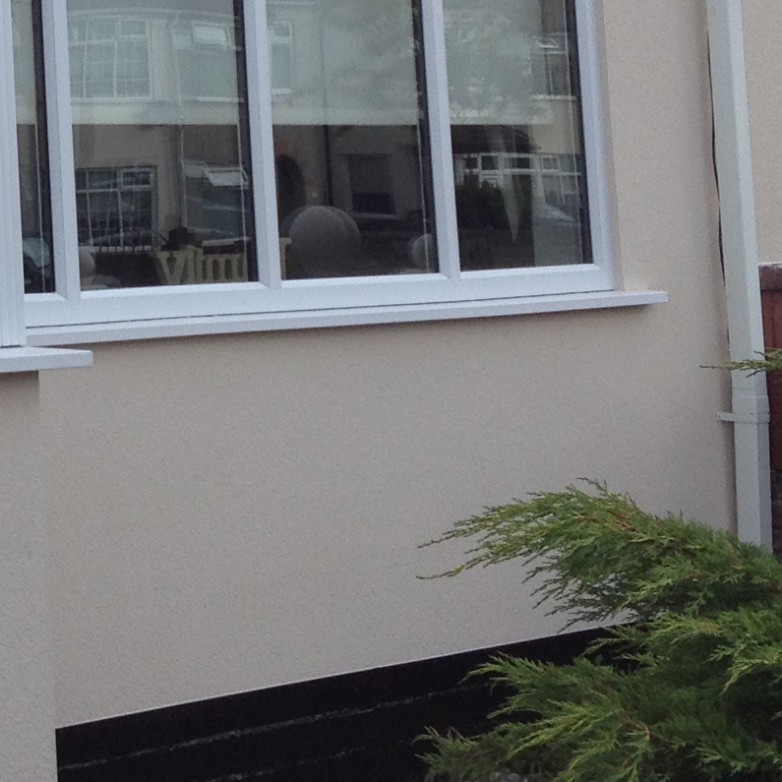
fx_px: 3246
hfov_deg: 13.3
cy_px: -63
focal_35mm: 127
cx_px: -228
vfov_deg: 13.5
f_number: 2.4
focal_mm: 4.28
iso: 50
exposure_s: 1/726
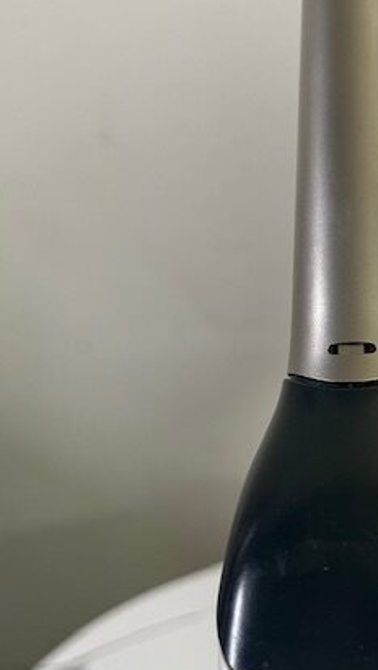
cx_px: 363
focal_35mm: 44
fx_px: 783
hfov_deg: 26.0
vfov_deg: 46.3
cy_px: 366
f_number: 1.6
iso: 125
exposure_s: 1/50
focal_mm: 5.1
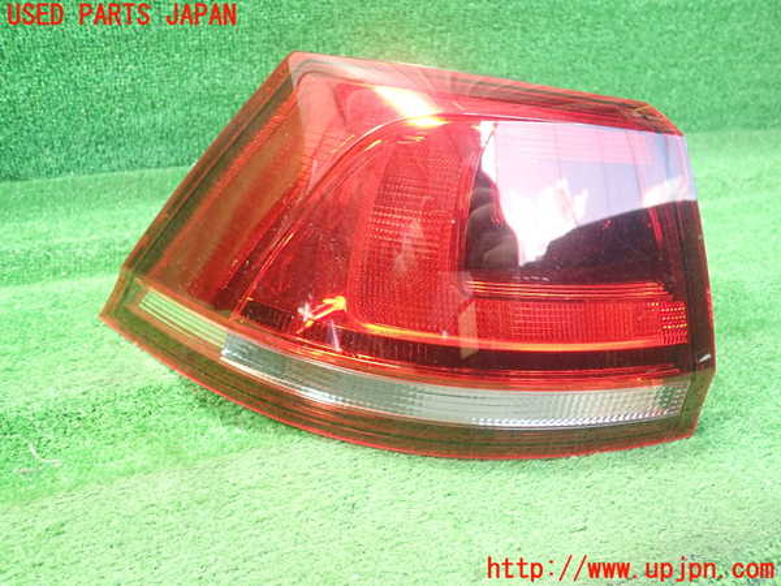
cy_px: 293
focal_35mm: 30
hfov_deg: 60.0
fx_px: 677
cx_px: 390
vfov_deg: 46.8
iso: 800
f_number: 2.3
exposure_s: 1/60
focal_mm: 5.5
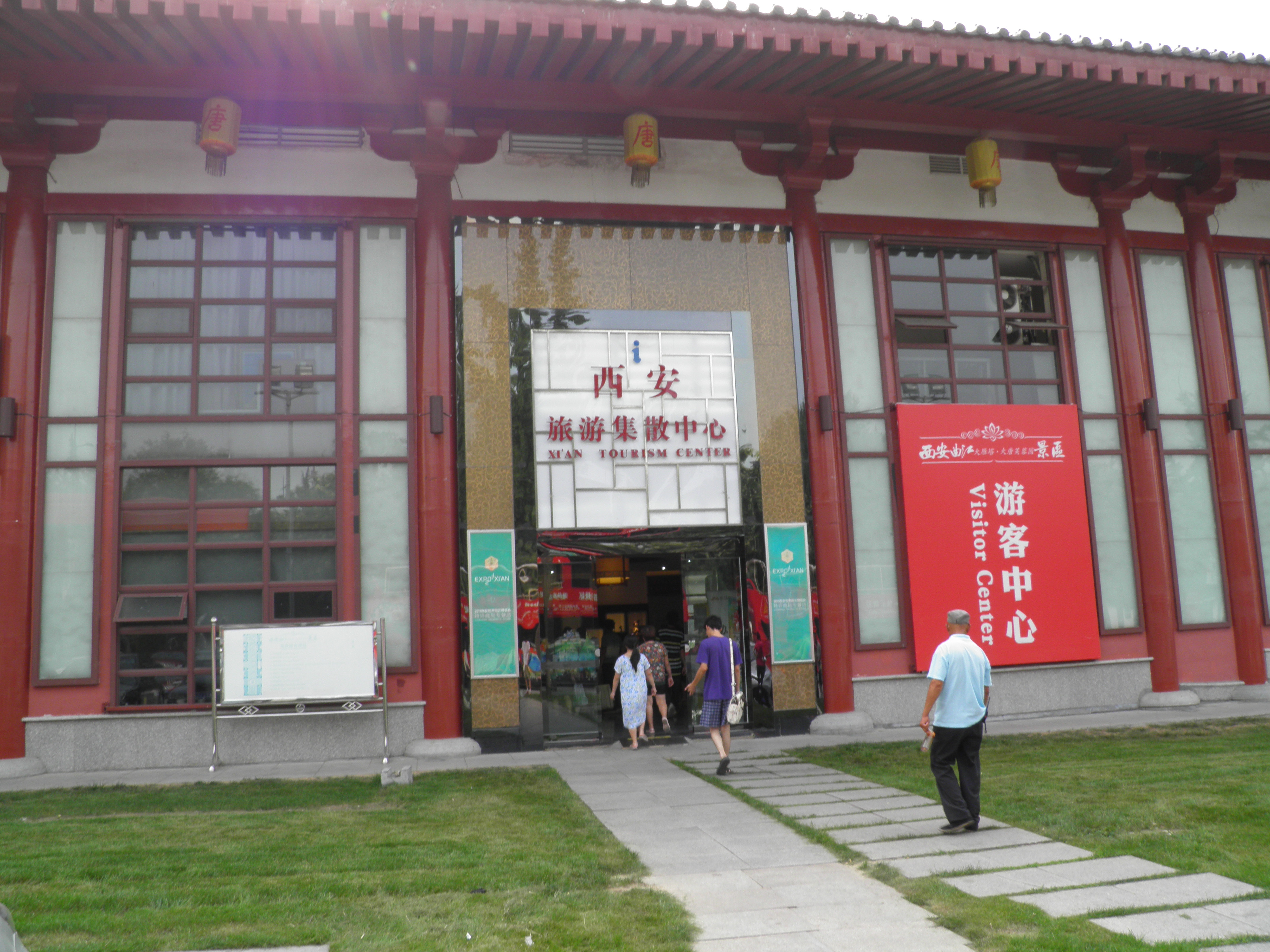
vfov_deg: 49.7
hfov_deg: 63.4
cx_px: 635
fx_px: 1027
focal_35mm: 28
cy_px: 476
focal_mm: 4.9
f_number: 5.7
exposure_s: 1/60
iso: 50
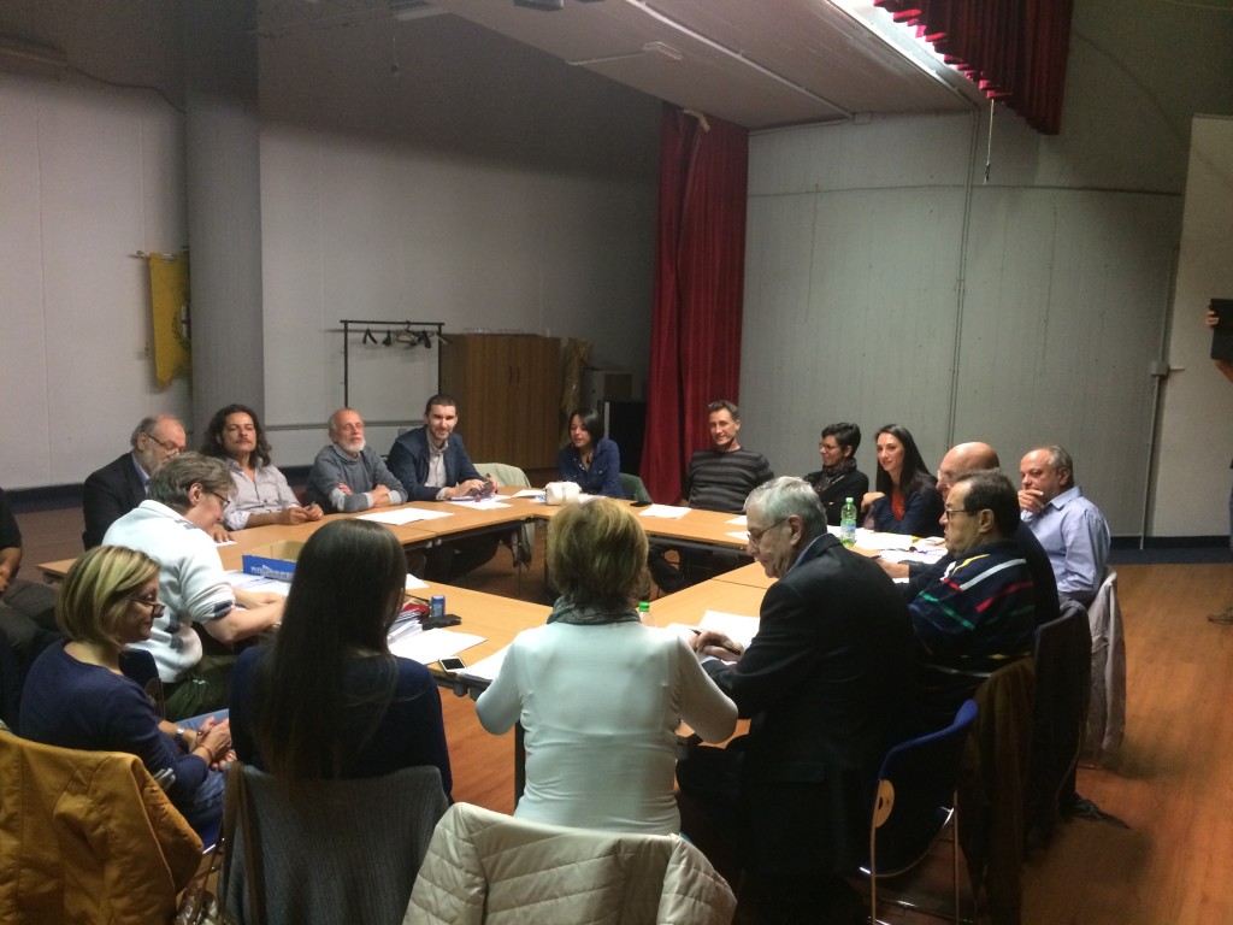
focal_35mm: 29
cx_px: 616
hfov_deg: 61.7
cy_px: 462
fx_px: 1033
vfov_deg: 48.2
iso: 320
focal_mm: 4.15
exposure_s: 1/33
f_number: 2.2
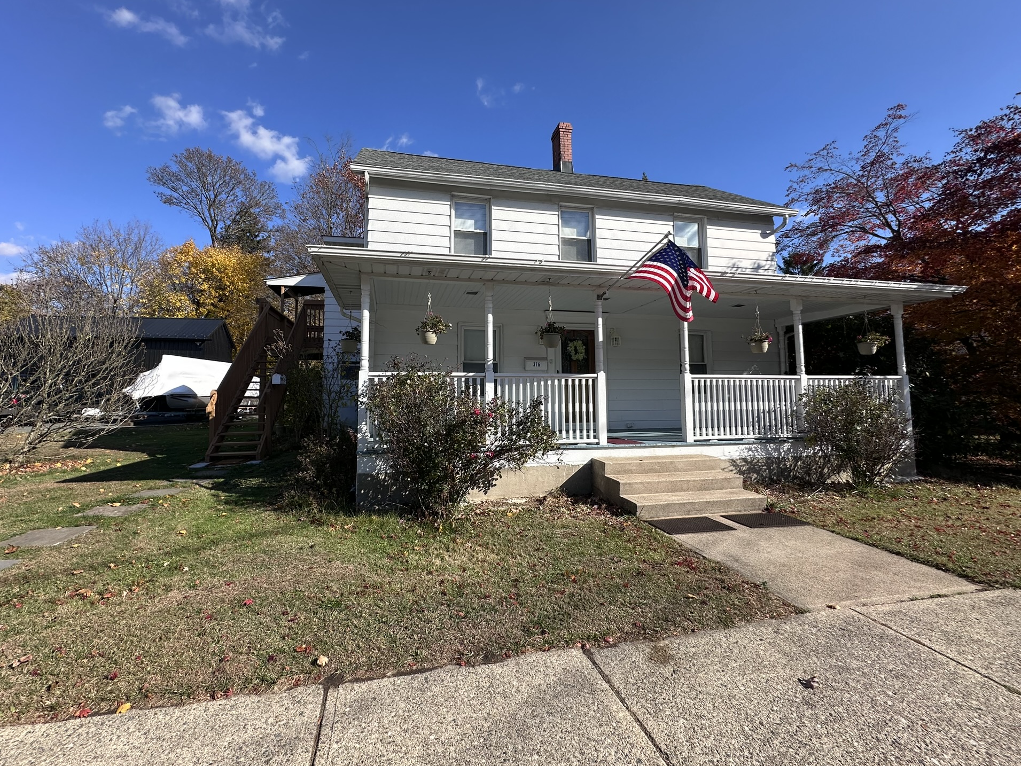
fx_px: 443
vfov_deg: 81.7
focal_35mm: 15
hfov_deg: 98.1
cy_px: 361
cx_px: 483
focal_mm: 2.22
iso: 50
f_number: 2.2
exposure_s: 1/1689
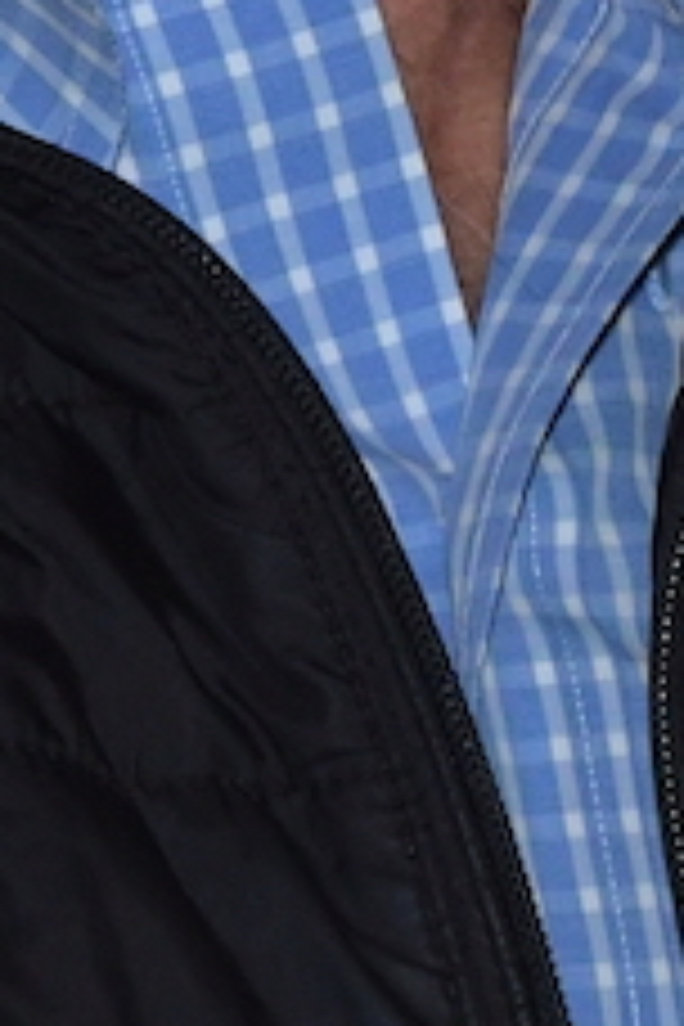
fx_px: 23767
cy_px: -288
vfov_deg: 2.5
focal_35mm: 834
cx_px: 1386
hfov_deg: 1.6
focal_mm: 95
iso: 1000
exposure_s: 1/125
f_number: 7.1
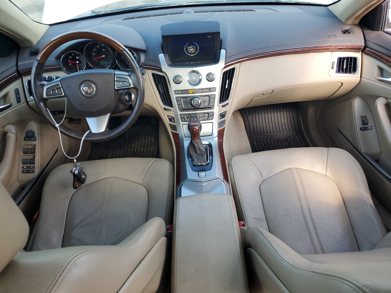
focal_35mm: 26
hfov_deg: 67.3
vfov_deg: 53.1
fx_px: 294
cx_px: 196
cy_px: 146
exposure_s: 1/164
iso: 50
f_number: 1.5
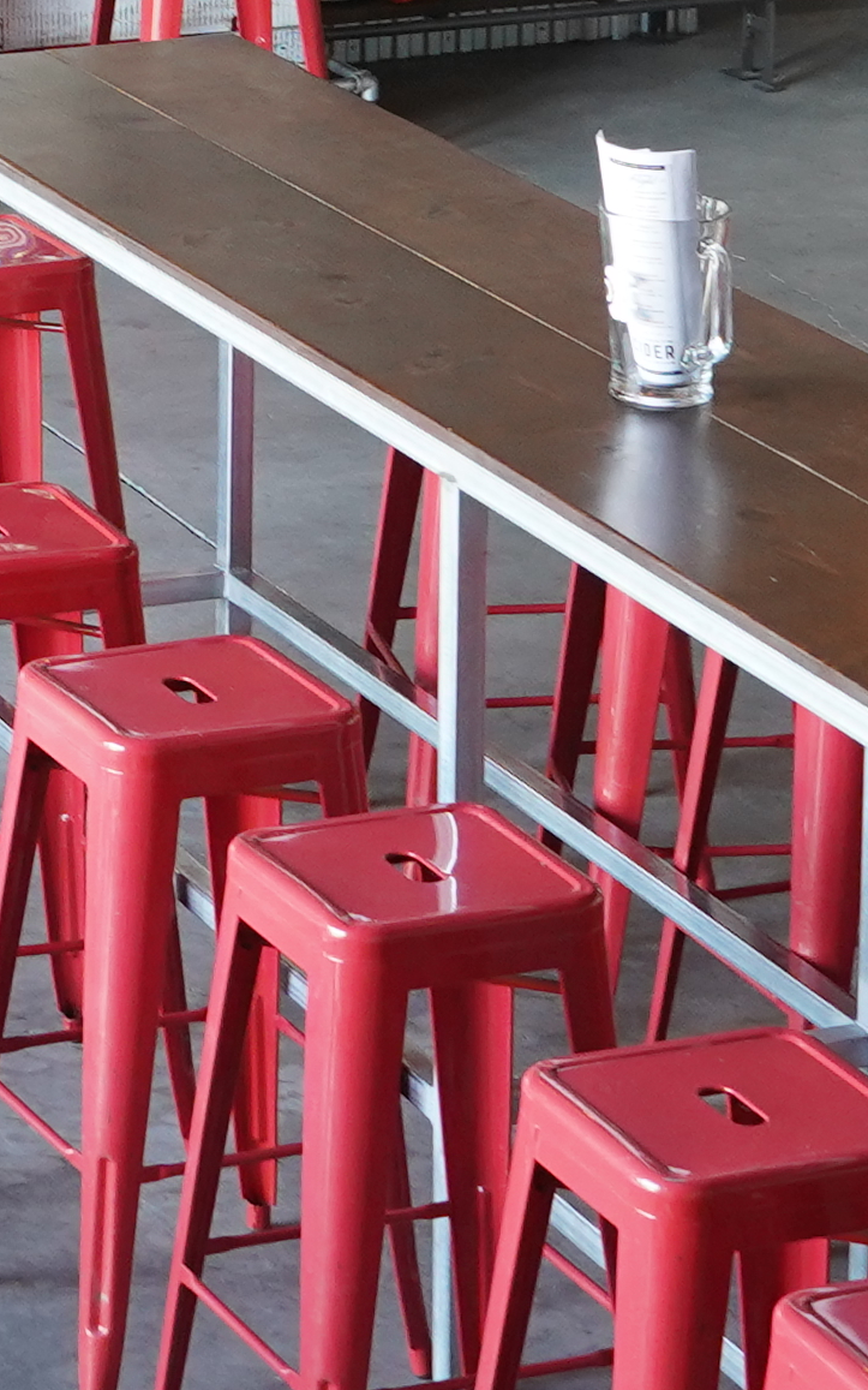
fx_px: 5602
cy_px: -129
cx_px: -318
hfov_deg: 8.7
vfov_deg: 13.8
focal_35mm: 148
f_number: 6.3
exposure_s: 1/30
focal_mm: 28
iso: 1600
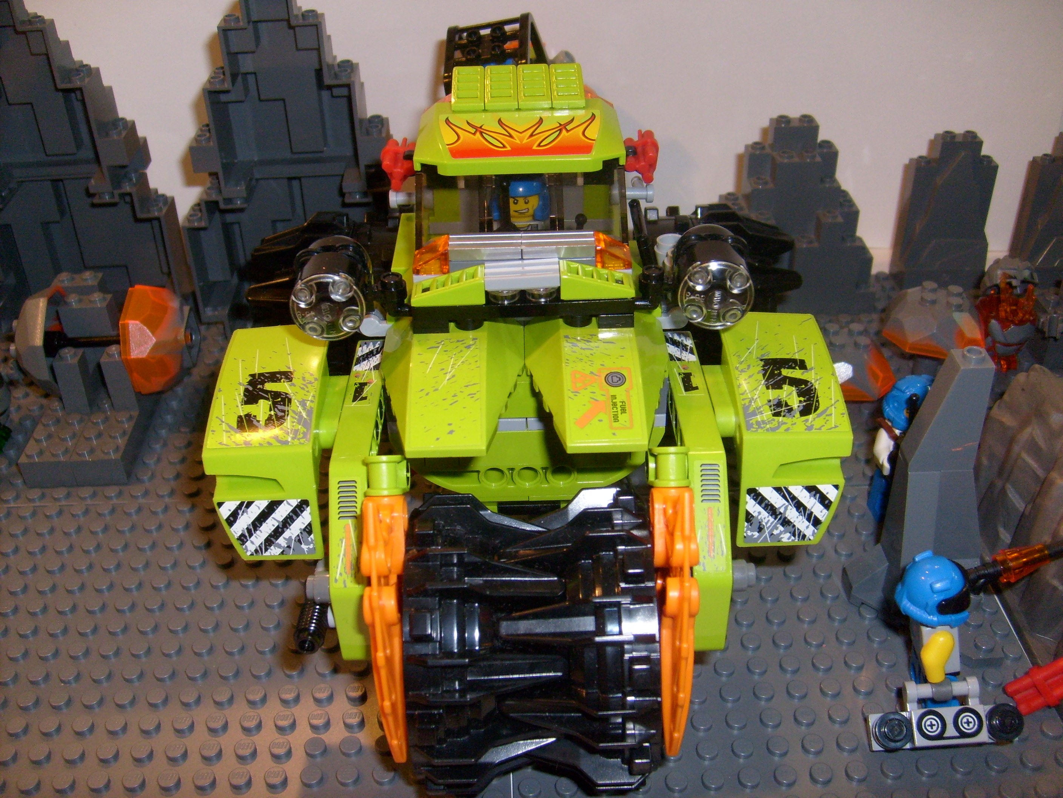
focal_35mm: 35
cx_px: 532
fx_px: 1075
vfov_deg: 40.7
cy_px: 399
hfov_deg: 52.6
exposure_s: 1/45
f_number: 2.8
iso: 100
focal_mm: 5.8
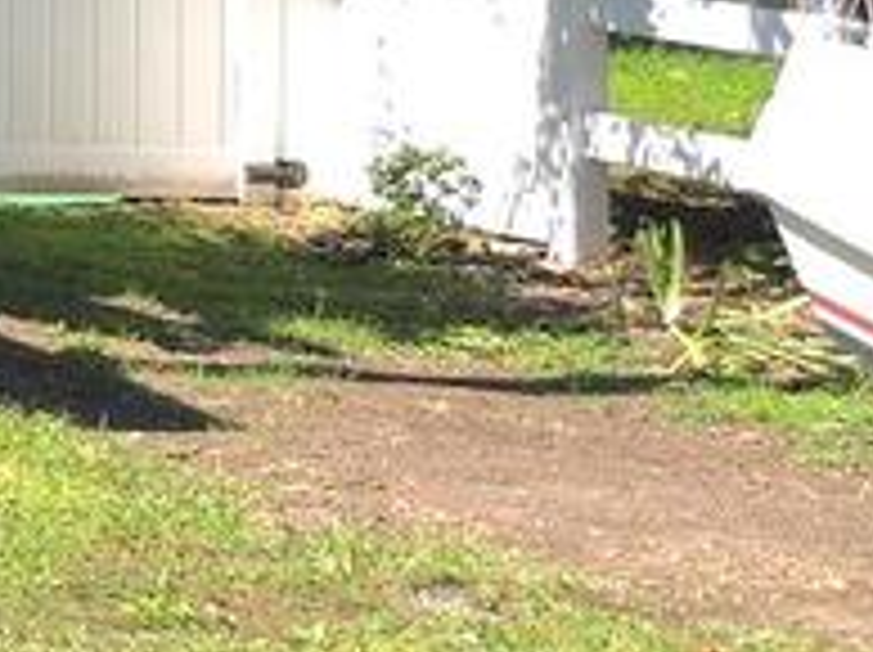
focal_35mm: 171
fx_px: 4307
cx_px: -1962
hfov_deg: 8.9
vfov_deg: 8.3
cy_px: -544
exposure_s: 1/769
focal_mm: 5.4
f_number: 1.8
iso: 50
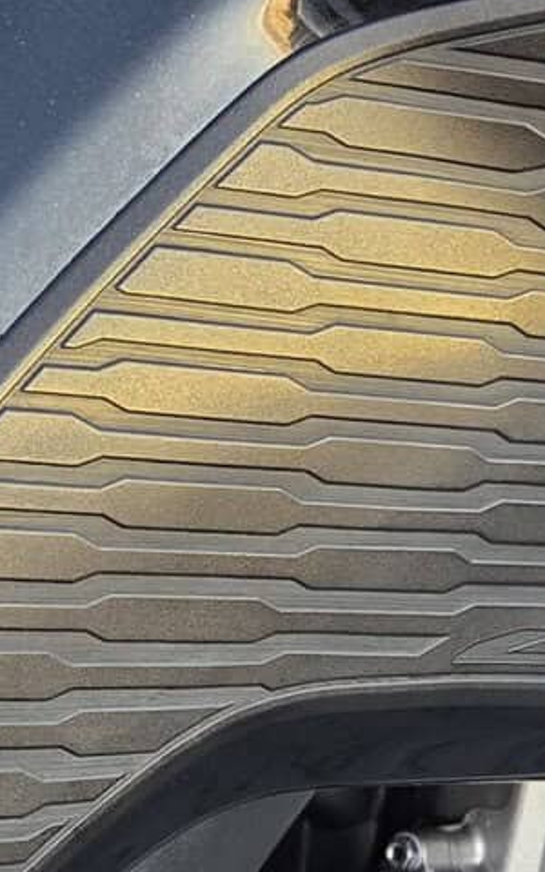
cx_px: 305
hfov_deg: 12.6
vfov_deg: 20.0
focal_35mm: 104
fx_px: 2472
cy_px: 552
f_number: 1.8
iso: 100
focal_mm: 5.4
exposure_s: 1/180
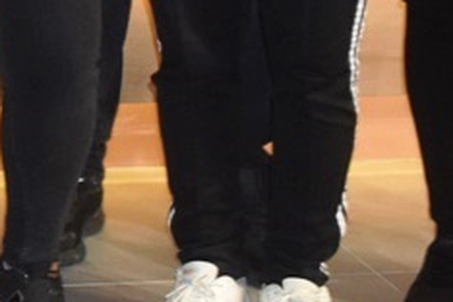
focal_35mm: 177
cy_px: -420
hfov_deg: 10.6
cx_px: -482
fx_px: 2227
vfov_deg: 7.3
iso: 800
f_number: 4.5
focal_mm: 18
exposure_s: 1/200
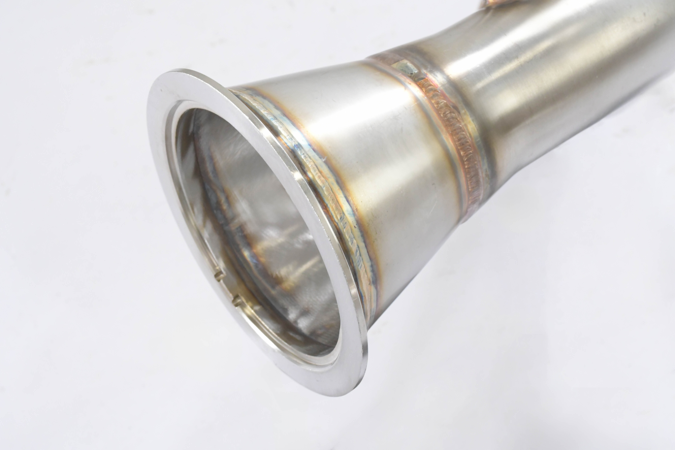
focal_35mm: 84
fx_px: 1575
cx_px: 338
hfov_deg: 24.2
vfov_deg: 16.3
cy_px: 225
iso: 4000
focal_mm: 56
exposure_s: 1/160
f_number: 11
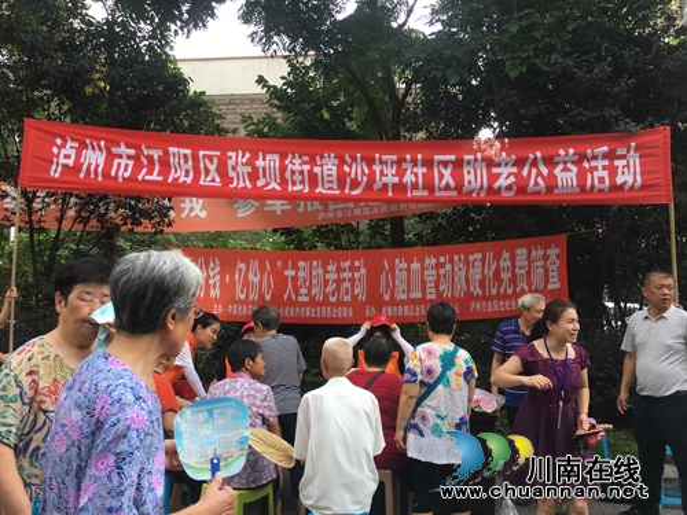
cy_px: 258
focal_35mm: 29
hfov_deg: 61.7
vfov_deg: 48.2
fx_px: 576
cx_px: 344
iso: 25
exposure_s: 1/194
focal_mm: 4.15
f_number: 2.2
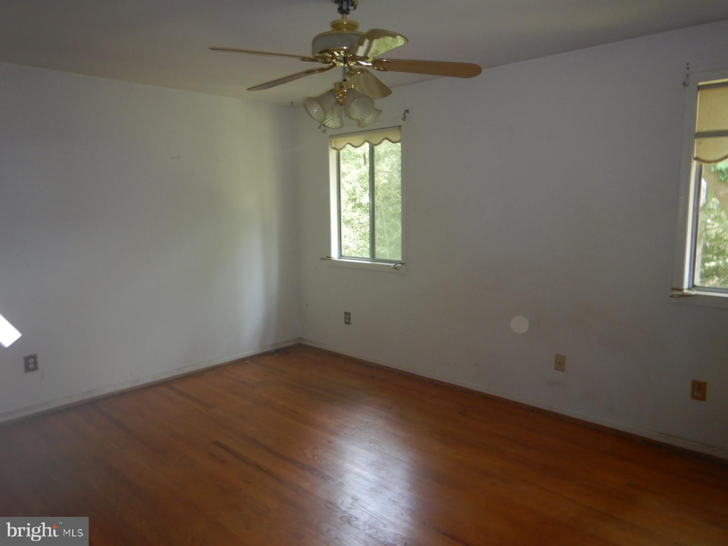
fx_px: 505
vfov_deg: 56.8
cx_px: 364
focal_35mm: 24
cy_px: 273
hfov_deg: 71.6
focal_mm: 4.3
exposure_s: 1/30
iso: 200
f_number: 2.8
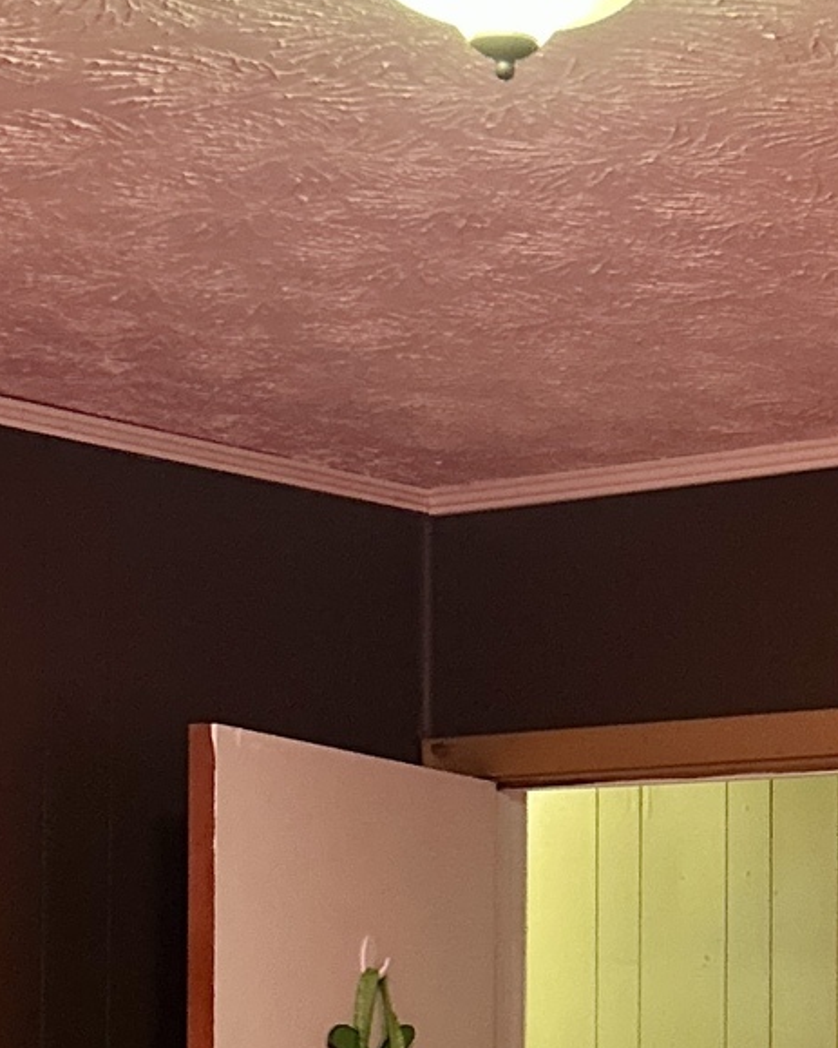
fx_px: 3132
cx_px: 1008
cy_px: 985
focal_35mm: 101
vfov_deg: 18.6
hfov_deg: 14.7
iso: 500
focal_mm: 5.7
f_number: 1.5
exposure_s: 1/40
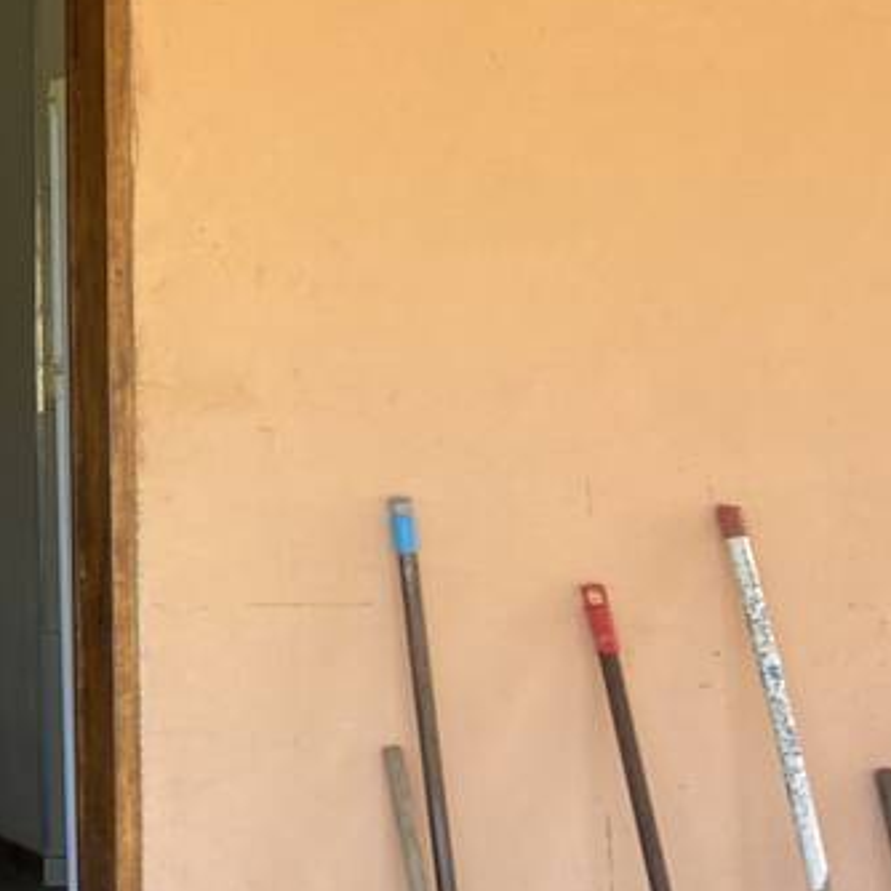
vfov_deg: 17.6
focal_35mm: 99
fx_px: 2883
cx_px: -518
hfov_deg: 15.9
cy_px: 379
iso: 32
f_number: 1.8
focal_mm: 4.25
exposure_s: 1/122
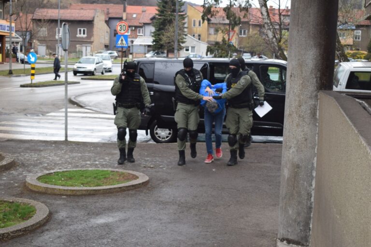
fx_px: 556
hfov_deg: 36.9
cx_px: 186
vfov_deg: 25.1
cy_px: 124
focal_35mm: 54
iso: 280
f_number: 5.6
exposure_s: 1/125
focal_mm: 36
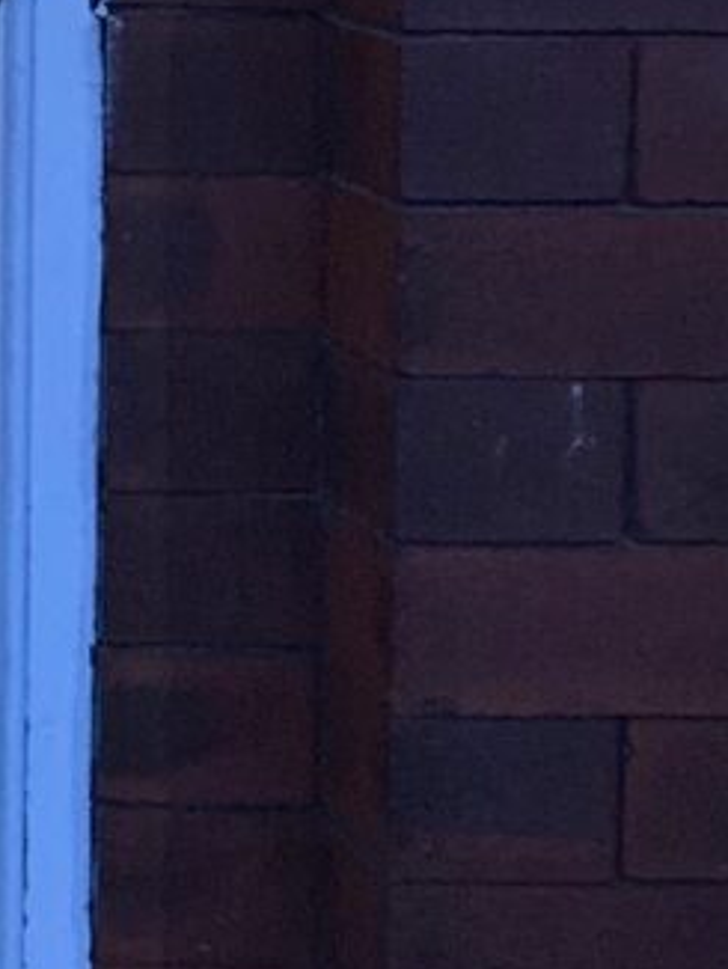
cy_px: -73
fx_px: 3809
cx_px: -764
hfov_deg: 10.1
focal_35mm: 136
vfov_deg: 14.2
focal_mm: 4.25
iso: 800
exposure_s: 1/25
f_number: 1.8
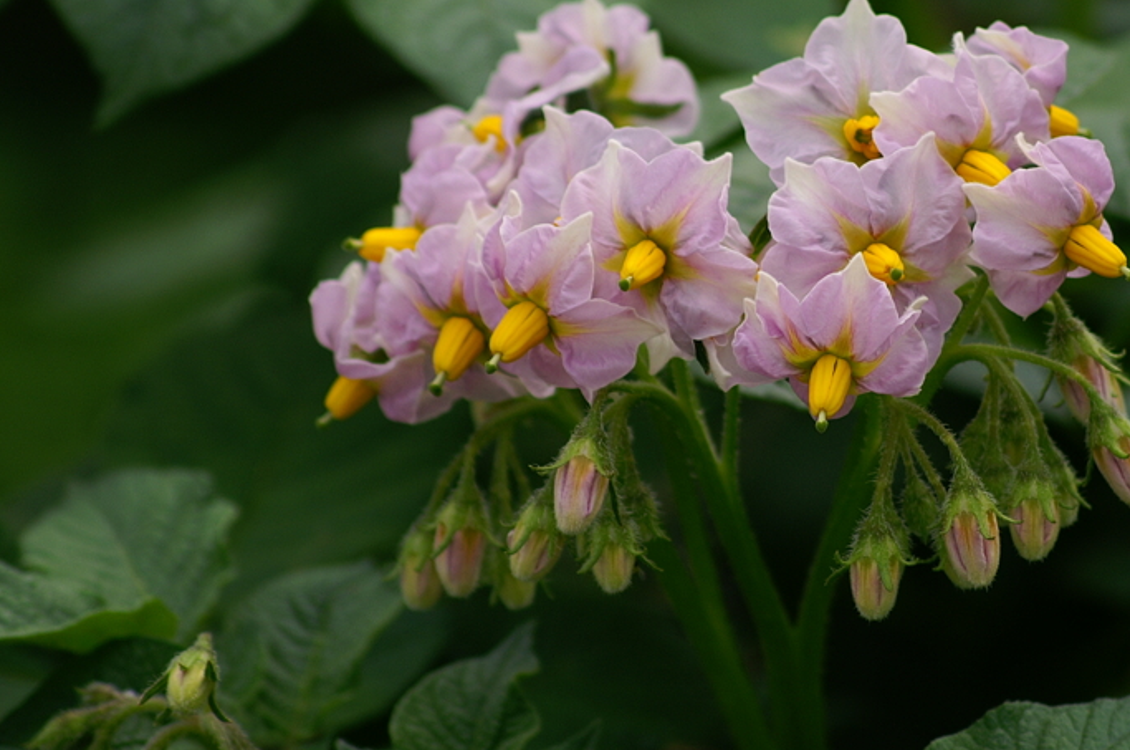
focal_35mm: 450
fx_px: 14102
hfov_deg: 4.6
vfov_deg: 3.0
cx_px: 766
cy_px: 280
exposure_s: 1/500
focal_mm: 200
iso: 125
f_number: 5.6
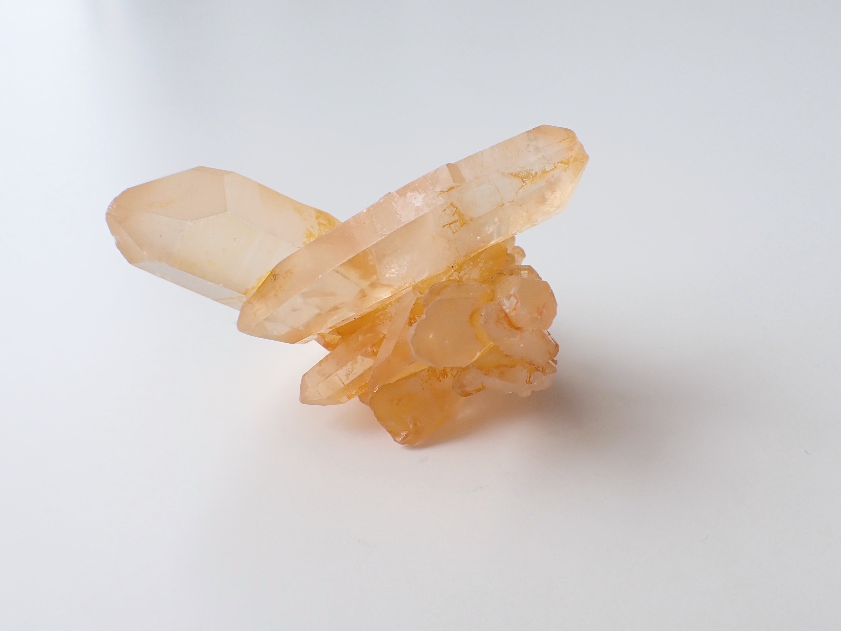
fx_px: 729
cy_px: 316
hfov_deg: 60.0
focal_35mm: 30
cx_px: 420
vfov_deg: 46.8
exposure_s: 1/125
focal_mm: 5.4
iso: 125
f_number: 3.2
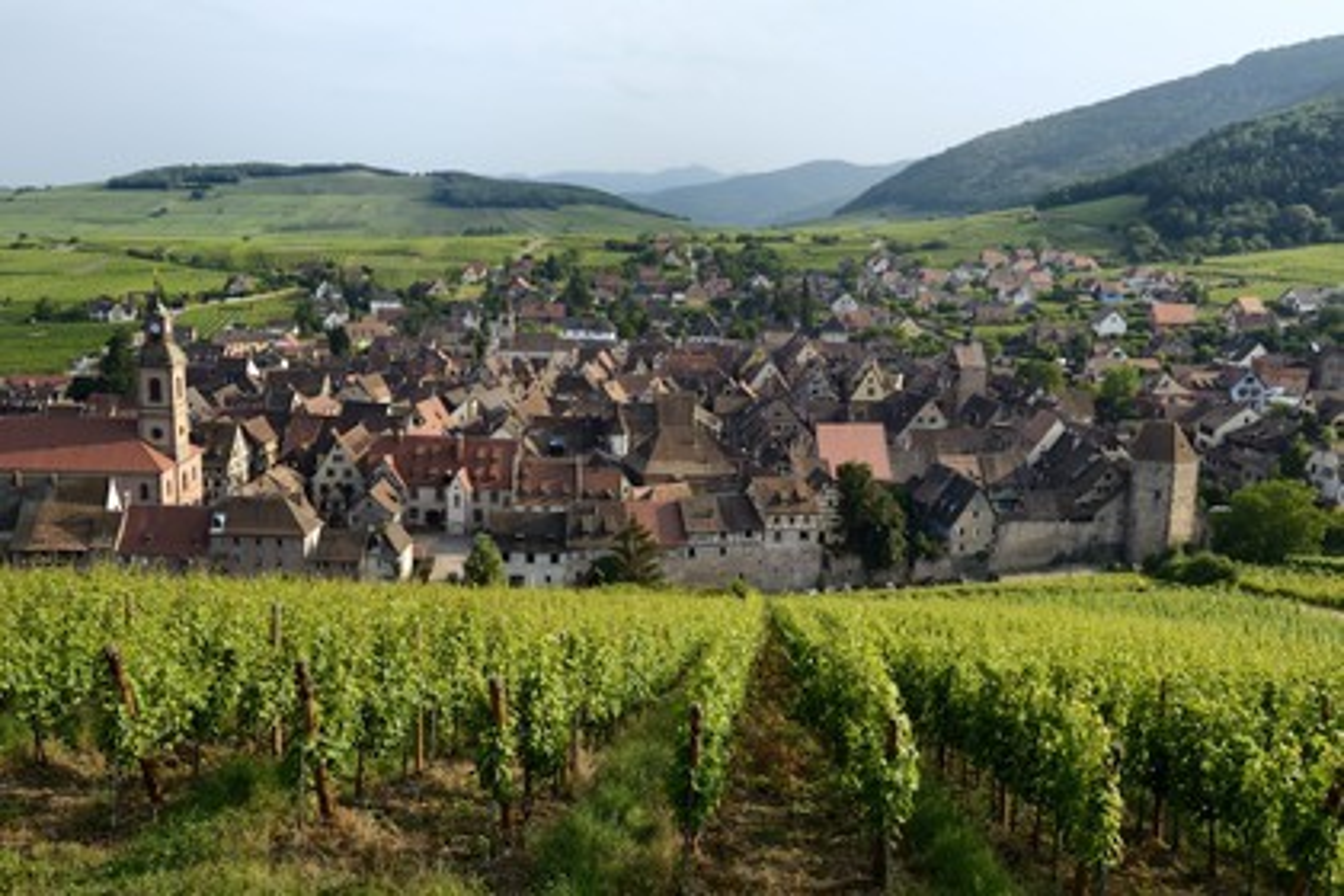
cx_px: 672
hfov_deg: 54.4
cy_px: 448
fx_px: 1307
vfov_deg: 37.9
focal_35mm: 35
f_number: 7.1
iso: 200
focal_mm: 35
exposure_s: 1/320
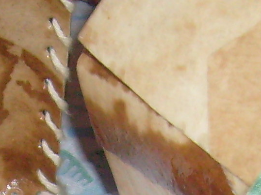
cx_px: -28
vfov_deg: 6.9
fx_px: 1507
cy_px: 523
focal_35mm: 200
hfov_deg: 9.8
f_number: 2.8
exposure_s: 1/45
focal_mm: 5.8
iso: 100
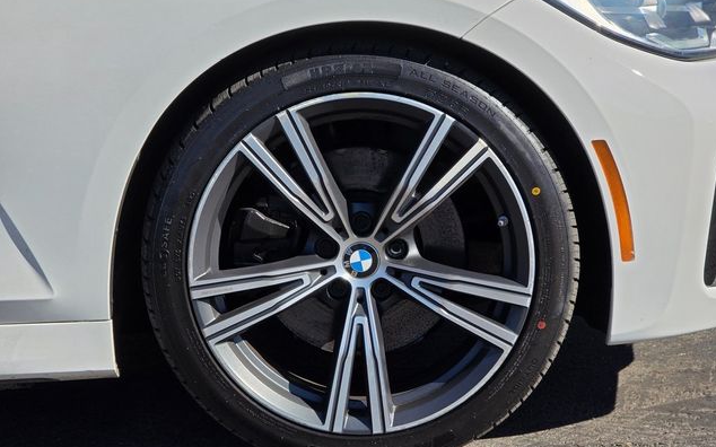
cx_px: 360
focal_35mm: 123
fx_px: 2400
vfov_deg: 10.6
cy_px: 256
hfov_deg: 17.0
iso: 64
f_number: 3.4
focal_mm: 18.6
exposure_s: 1/1225
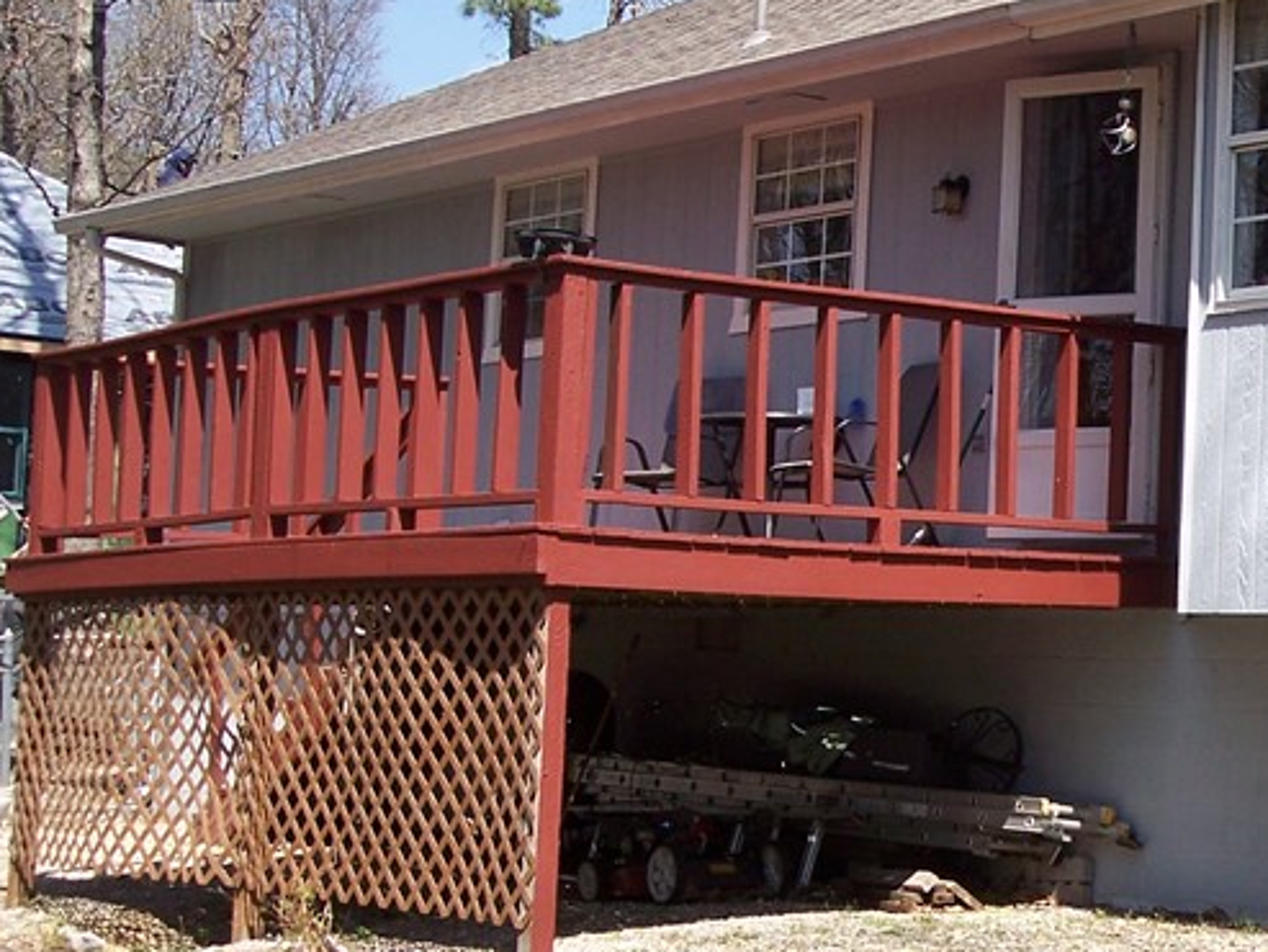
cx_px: 1260
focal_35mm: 81
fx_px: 2968
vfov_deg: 18.2
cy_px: 515
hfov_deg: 23.2
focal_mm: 8
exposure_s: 1/500
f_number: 4
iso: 100
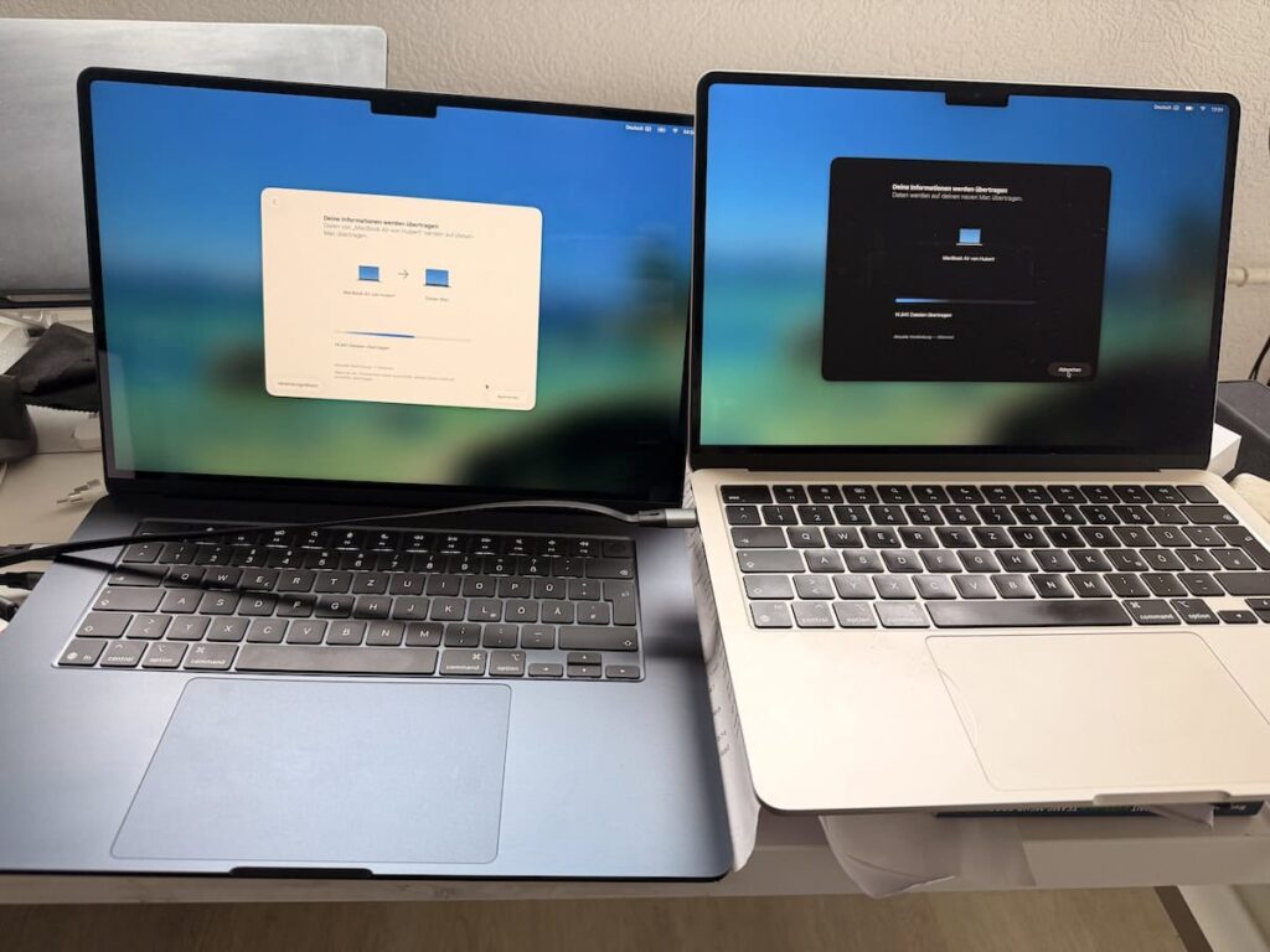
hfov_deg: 71.6
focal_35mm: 24
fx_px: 881
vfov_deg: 56.8
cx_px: 635
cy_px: 476
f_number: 1.8
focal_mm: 6.8
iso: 200
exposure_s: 1/121
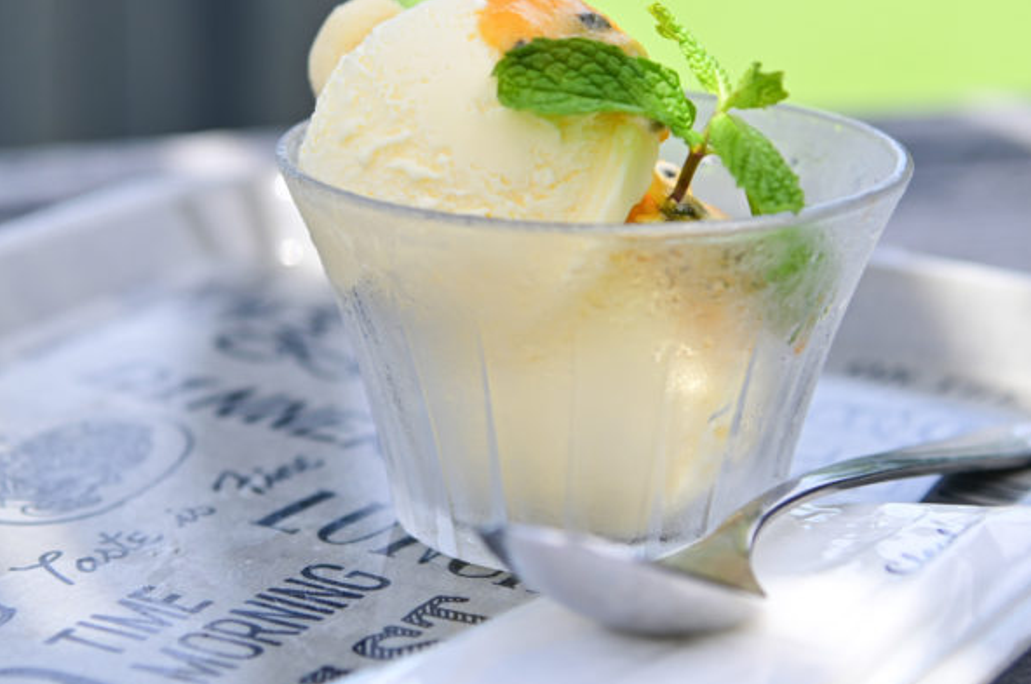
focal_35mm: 135
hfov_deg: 15.2
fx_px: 3861
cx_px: 387
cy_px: 189
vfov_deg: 10.1
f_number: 4
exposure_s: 1/500
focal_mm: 78
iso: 100
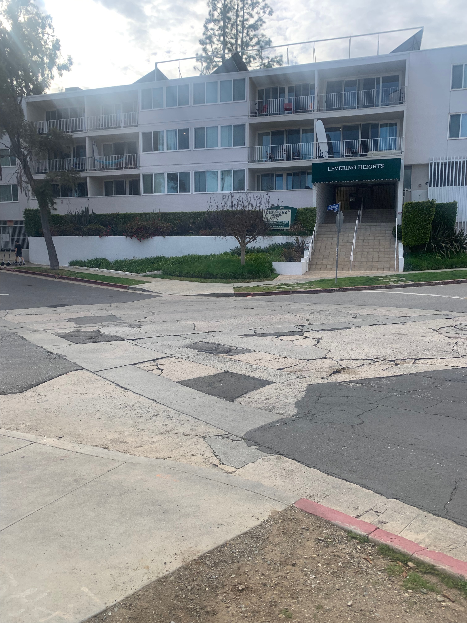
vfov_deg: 67.3
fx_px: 468
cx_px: 234
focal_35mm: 26
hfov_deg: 53.1
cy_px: 312
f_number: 1.8
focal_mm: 4.25
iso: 25
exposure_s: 1/1032
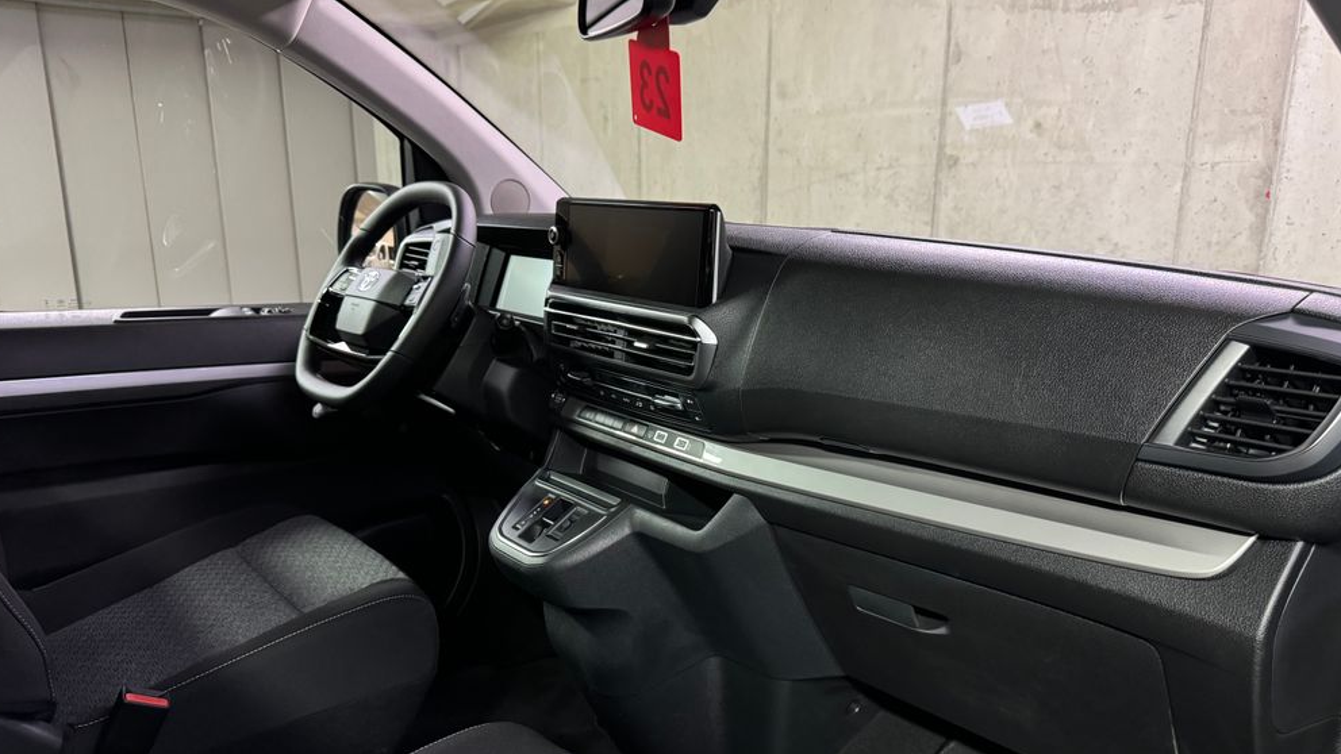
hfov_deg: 69.9
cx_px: 673
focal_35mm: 27
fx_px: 960
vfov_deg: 42.8
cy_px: 422
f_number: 1.78
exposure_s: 1/33
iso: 640
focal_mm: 6.76
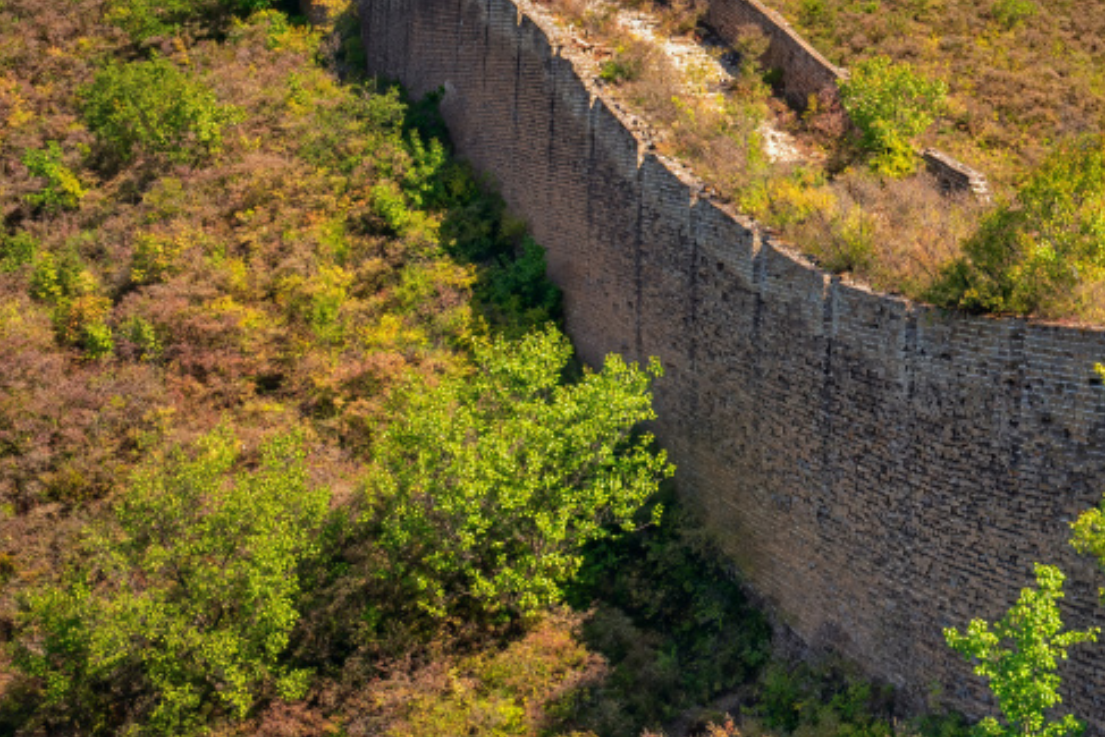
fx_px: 2118
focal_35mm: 69
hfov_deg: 28.3
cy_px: 46
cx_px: 953
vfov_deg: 19.3
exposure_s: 1/40
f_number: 11
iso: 100
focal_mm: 28
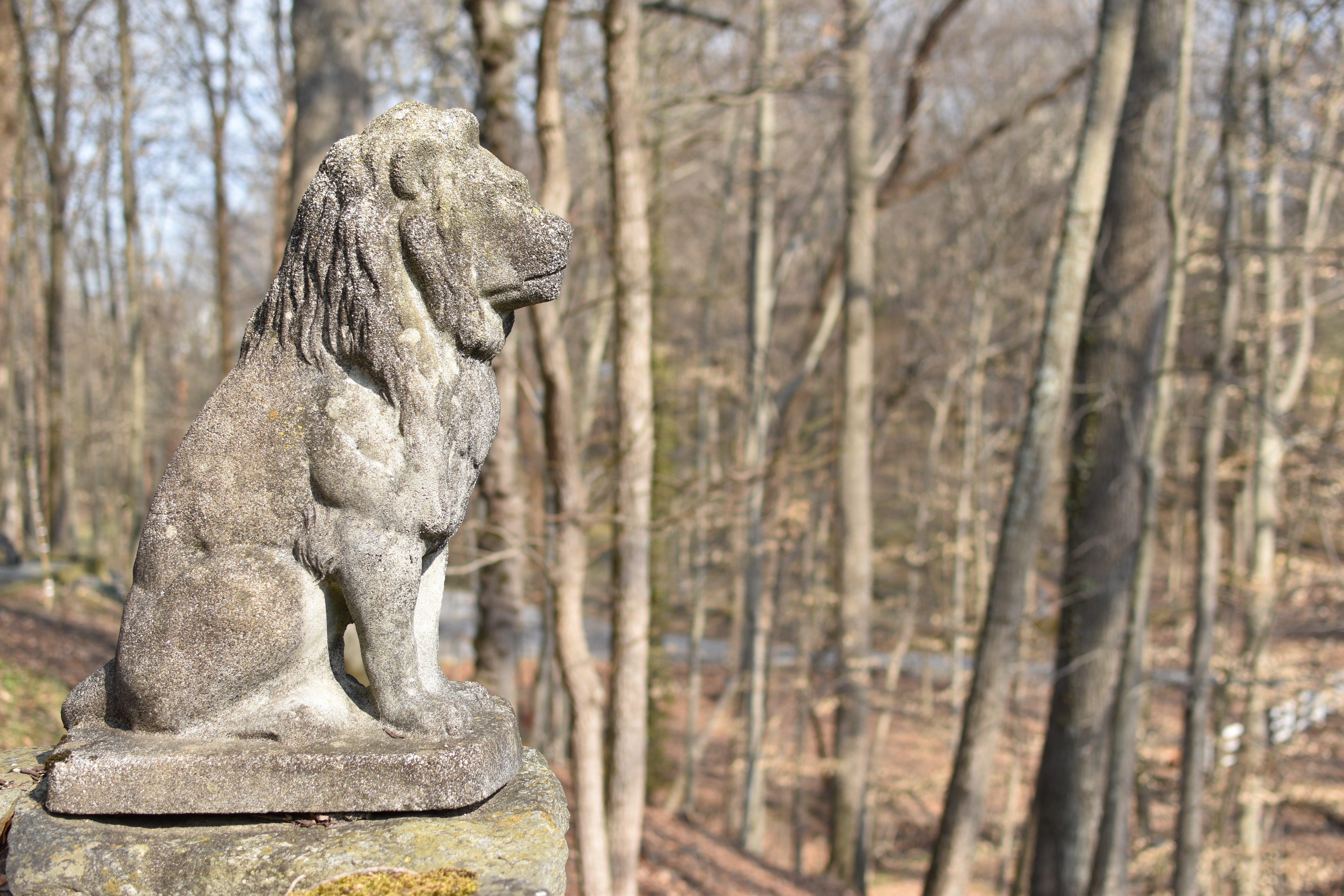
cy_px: 448
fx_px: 1960
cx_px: 672
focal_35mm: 52
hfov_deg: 37.9
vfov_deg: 25.8
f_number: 2.5
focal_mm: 35
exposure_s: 1/640
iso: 100
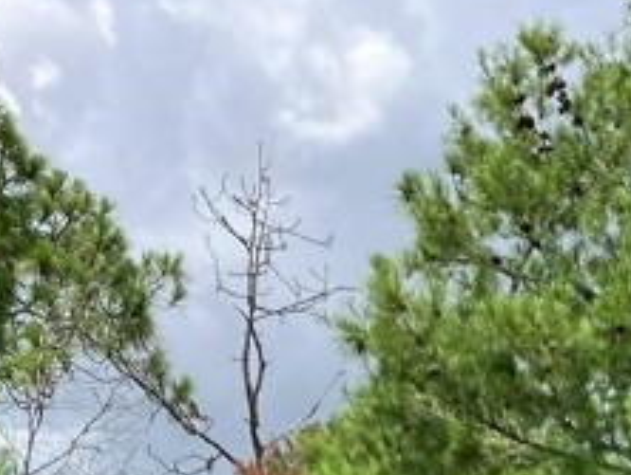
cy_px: 1032
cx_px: 733
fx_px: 2354
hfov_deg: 14.8
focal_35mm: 129
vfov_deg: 10.4
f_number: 1.8
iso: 32
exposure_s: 1/714
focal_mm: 3.99
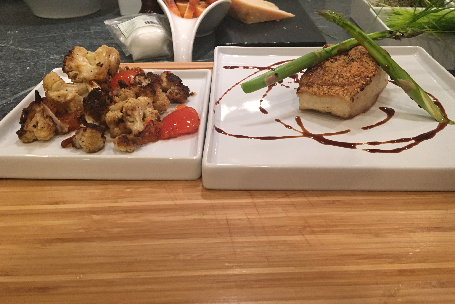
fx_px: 392
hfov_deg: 60.3
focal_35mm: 31
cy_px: 132
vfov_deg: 42.2
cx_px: 229
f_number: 2.2
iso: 125
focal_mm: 4.15
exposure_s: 1/30
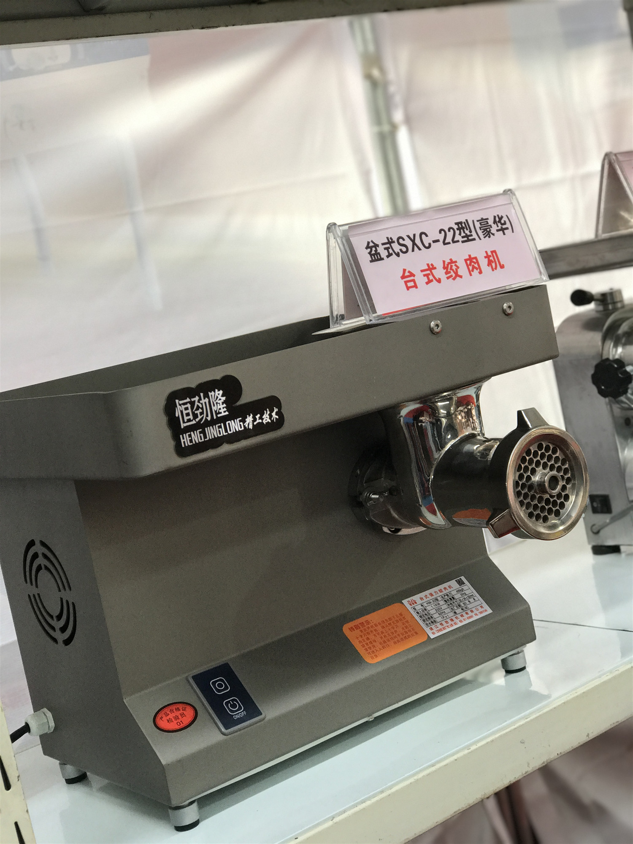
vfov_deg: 33.8
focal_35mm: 57
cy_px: 422
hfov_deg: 25.7
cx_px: 316
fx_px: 1390
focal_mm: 6.6
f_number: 2.8
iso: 80
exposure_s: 1/50
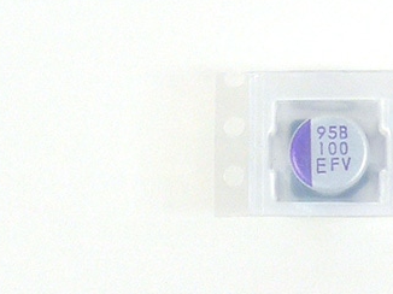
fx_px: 624
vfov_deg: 26.5
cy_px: 148
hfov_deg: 33.6
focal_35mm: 55
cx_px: 332
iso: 80
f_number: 2.8
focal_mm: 6
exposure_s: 1/320
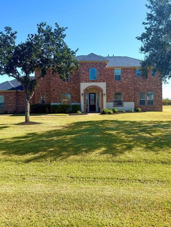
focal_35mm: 28
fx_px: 184
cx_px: 82
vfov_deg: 63.3
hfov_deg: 49.7
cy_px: 102
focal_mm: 6.76
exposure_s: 1/2907
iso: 80
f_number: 1.78
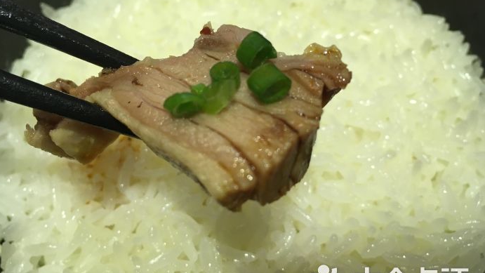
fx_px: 412
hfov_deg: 61.0
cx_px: 241
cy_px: 134
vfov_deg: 36.7
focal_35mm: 32
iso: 50
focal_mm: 4.15
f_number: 2.2
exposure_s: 1/33
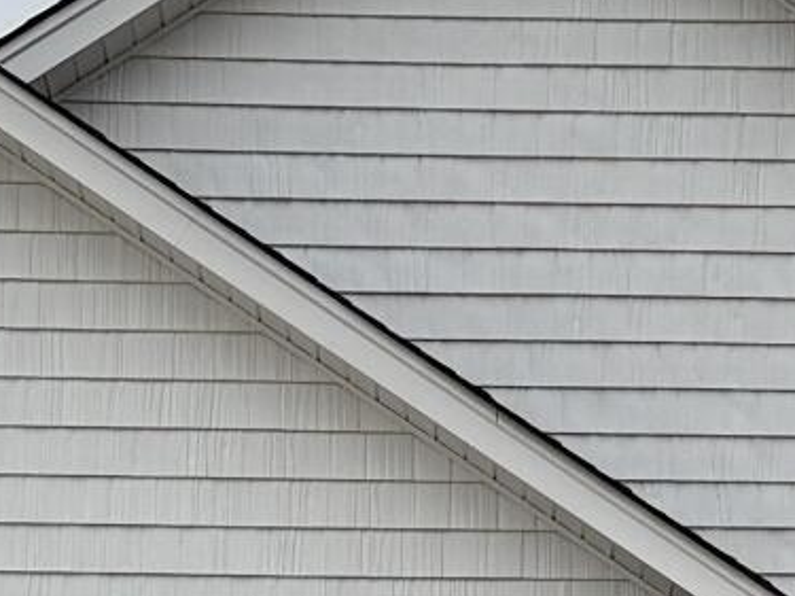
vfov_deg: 7.5
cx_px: 606
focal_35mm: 192
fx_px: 4408
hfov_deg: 10.3
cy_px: 1116
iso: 80
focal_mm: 6.76
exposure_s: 1/689
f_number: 1.78
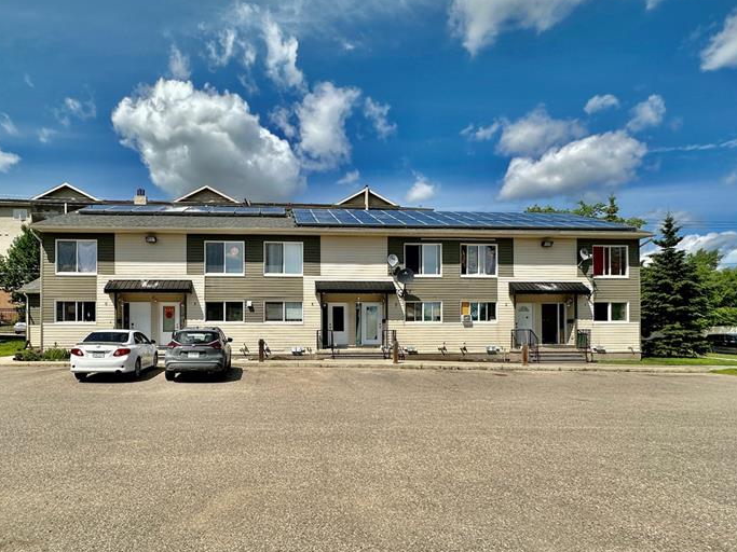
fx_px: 447
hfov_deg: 78.3
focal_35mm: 21
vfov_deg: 62.8
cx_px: 303
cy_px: 332
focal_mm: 2.22
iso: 50
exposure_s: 1/2174
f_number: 2.2
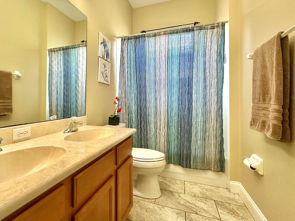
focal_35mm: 18
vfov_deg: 71.3
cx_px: 124
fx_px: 153
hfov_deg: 87.1
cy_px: 97
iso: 250
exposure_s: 1/120
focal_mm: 2.22
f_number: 2.2
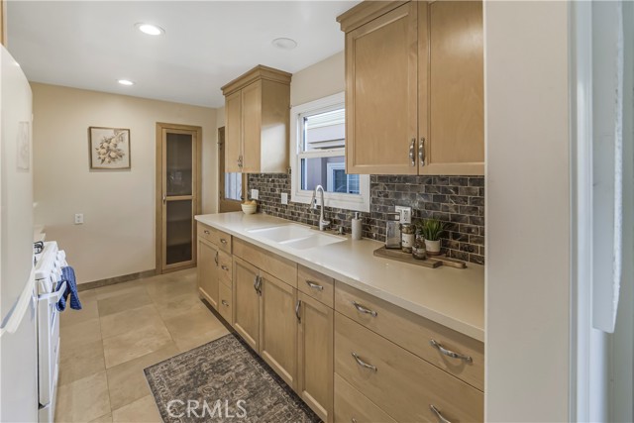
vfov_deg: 81.2
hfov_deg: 104.2
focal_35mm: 14
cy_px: 212
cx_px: 317
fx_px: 247
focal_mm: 14
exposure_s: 1/15
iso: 160
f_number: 8
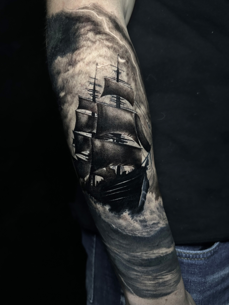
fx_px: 212
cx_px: 114
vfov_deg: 71.6
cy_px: 152
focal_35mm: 24
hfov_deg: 56.8
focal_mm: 6.86
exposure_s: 1/60
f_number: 1.78
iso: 800
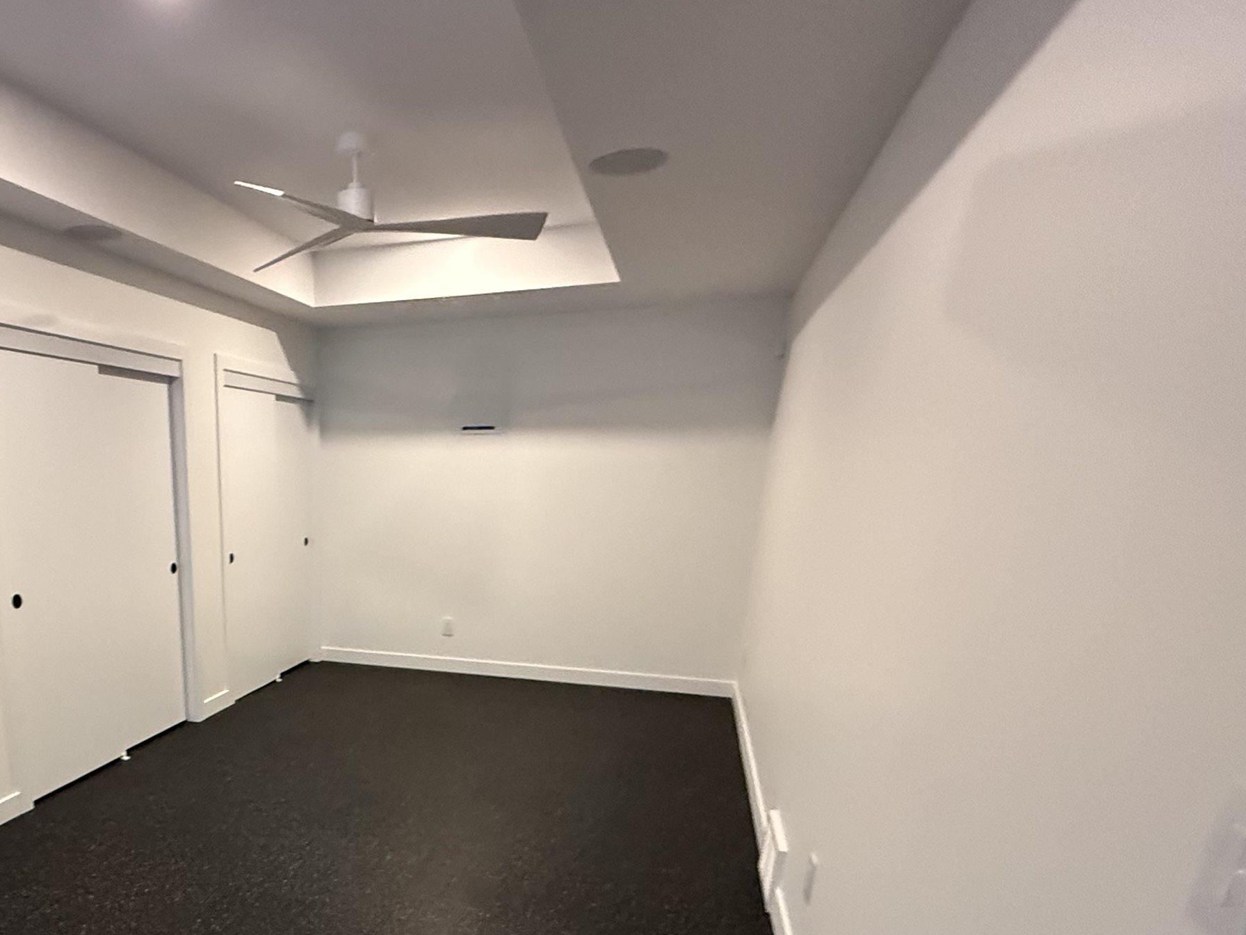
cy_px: 728
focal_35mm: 24
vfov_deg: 53.6
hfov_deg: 66.9
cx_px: 306
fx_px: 864
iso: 800
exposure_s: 1/60
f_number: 2.2
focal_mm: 2.22
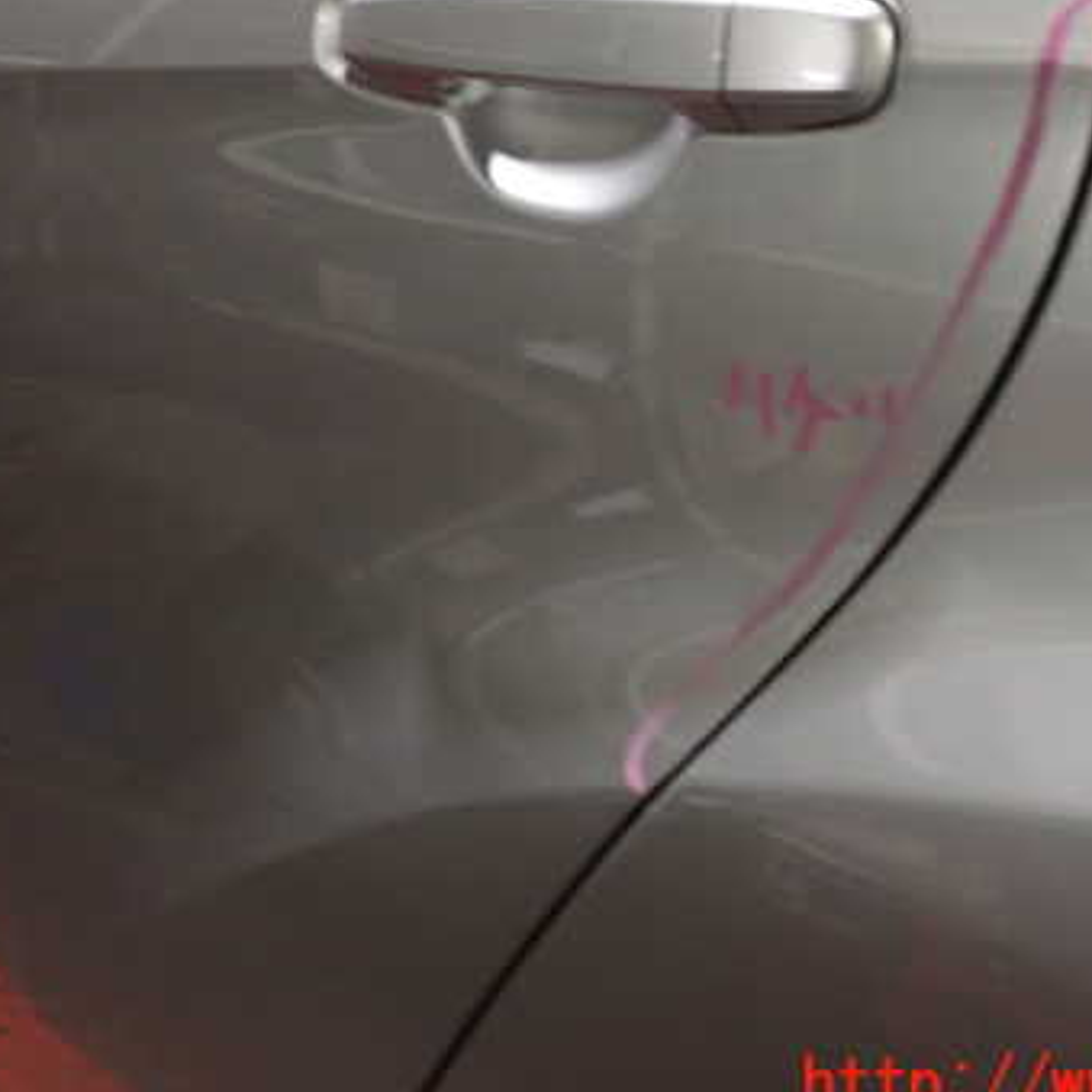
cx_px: 564
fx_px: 1677
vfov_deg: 35.8
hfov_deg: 36.1
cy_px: 403
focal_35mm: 47
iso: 500
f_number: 2.3
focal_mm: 5.4
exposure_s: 1/30
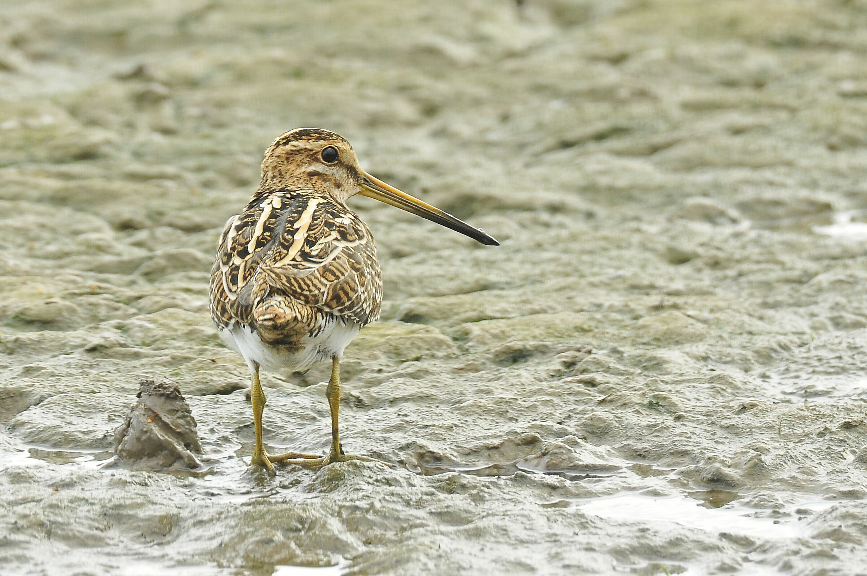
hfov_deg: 2.3
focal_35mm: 900
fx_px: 21648
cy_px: 288
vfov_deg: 1.5
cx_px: 434
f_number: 8
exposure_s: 1/160
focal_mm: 600
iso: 500
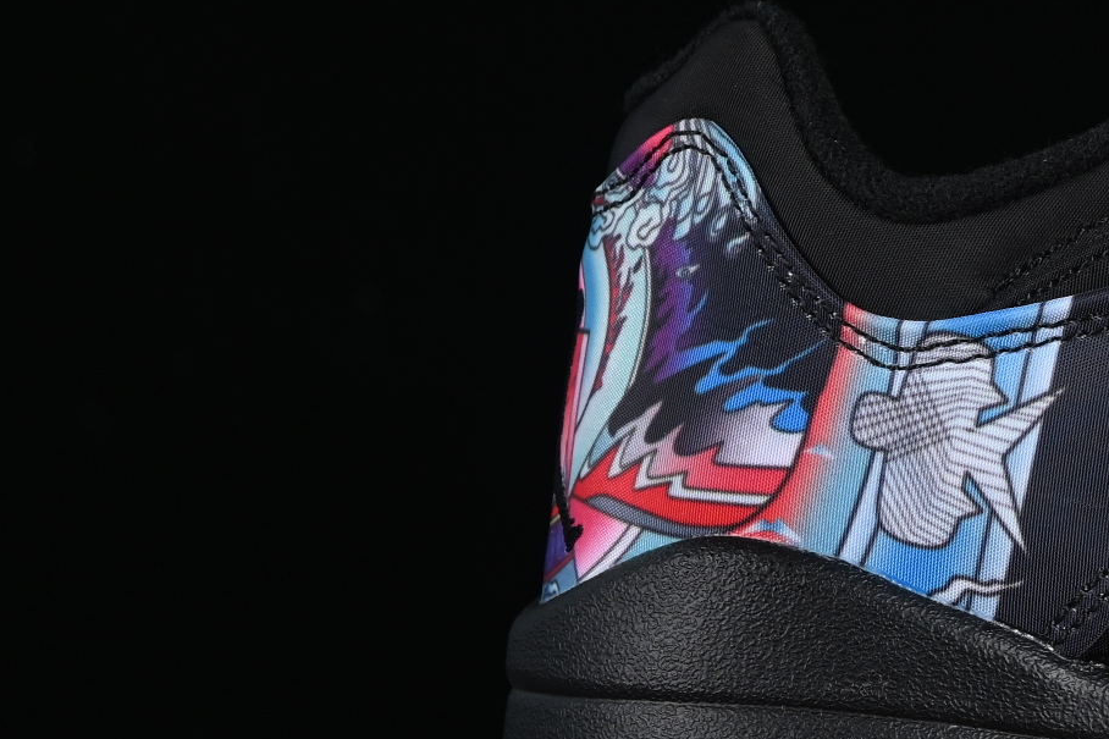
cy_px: 269
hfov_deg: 8.7
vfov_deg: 6.0
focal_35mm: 230
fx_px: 7084
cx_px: 1678
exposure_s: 1/50
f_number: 6.3
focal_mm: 50
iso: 160
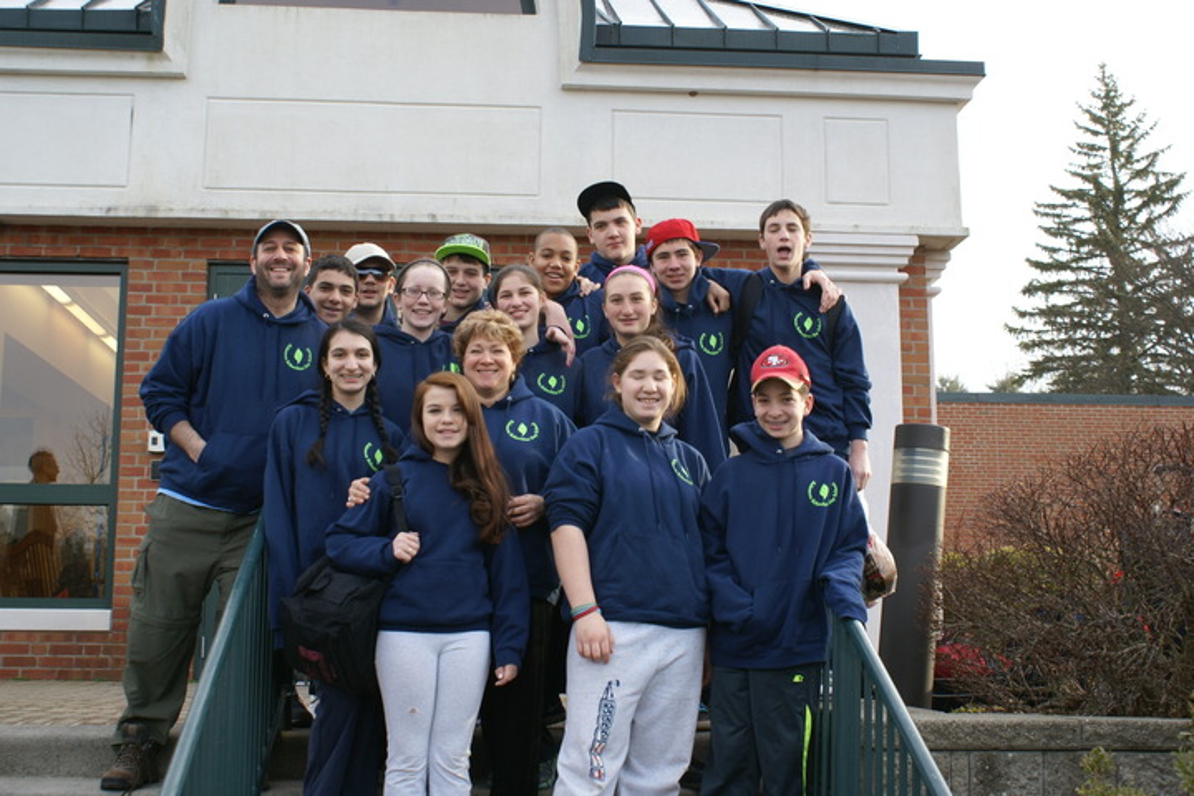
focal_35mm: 42
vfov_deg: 31.9
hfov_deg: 46.4
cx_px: 597
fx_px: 1393
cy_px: 398
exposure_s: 1/80
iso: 100
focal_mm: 28
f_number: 6.3
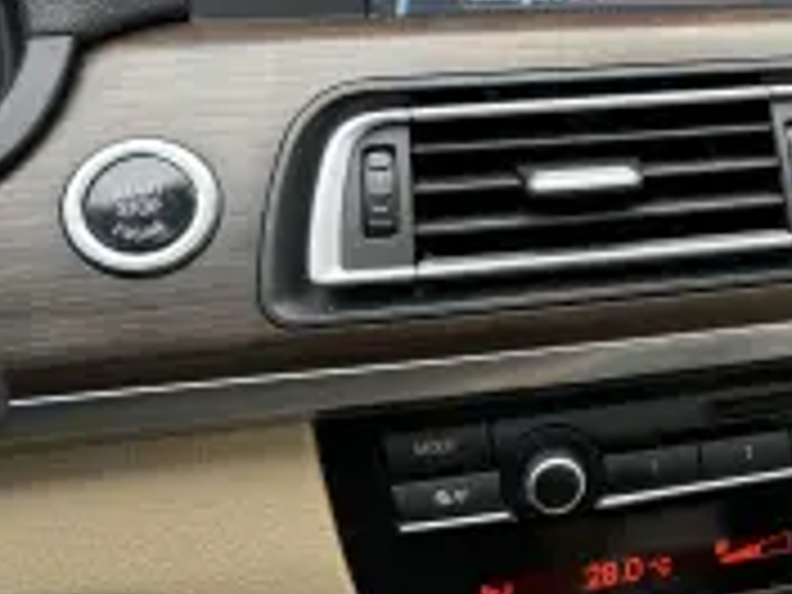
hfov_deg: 35.0
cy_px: 189
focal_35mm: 49
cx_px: 806
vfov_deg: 29.4
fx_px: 1121
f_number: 1.78
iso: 200
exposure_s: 1/121
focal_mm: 6.76
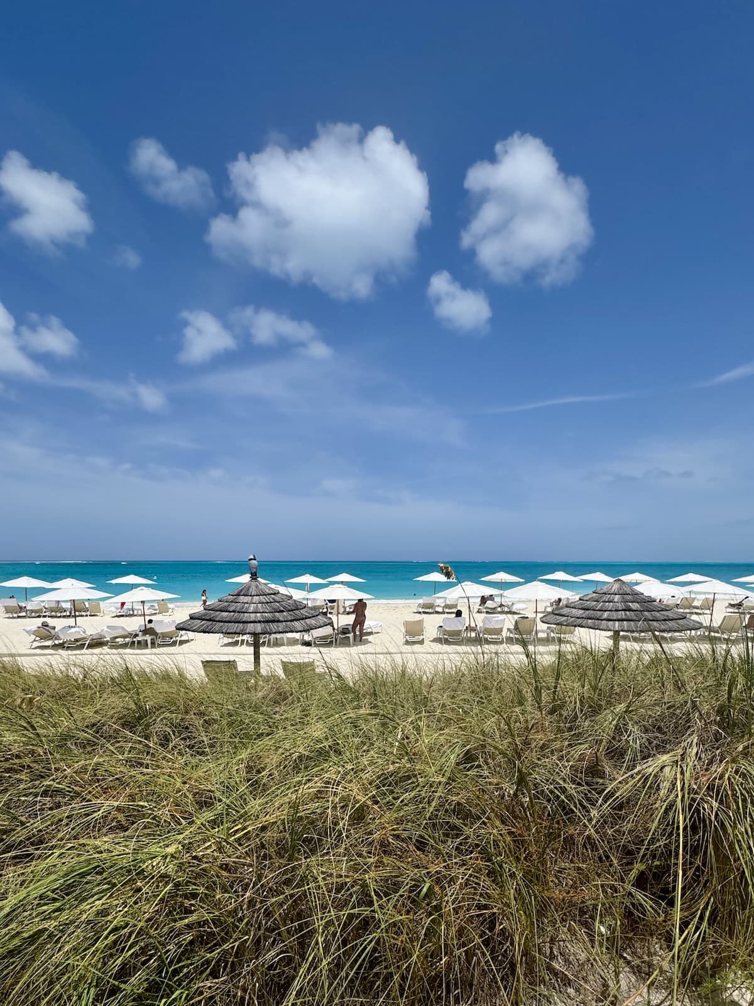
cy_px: 503
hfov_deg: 85.7
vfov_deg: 102.1
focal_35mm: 14
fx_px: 407
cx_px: 377
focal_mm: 2.2
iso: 40
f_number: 2.2
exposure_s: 1/3717
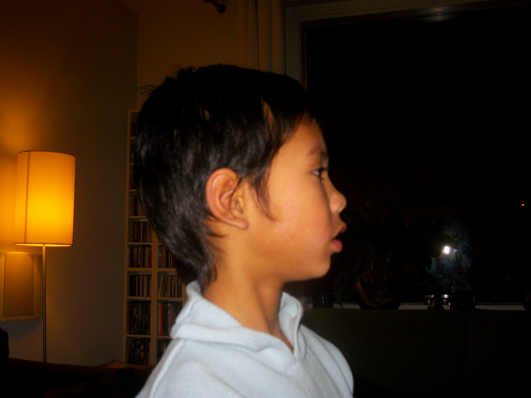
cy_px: 199
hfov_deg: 44.8
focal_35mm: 42
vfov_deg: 34.3
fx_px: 644
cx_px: 266
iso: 150
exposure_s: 1/50.3
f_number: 3.2
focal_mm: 7.1
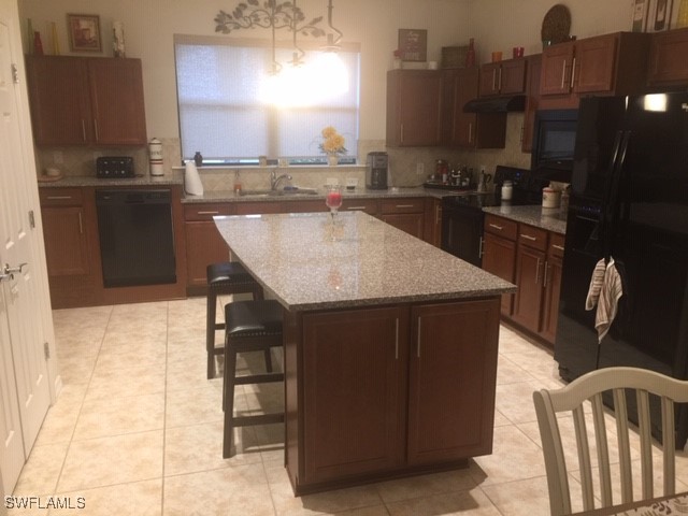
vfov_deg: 48.2
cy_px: 258
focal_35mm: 29
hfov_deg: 61.7
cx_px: 344
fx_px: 576
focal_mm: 4.15
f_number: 2.2
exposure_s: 1/15
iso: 50
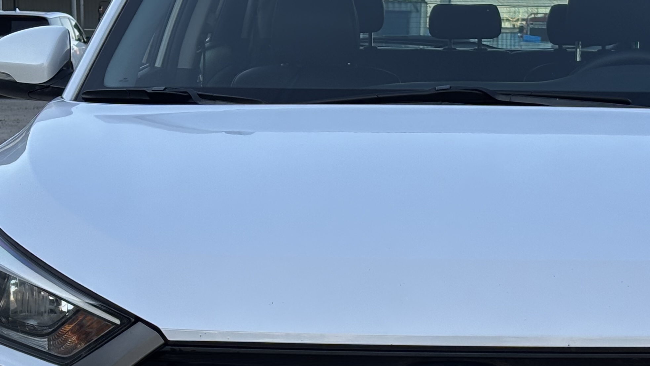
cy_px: 323
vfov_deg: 10.4
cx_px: 455
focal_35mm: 116
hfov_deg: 18.4
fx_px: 1999
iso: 32
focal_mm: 5.96
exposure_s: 1/458
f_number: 1.6
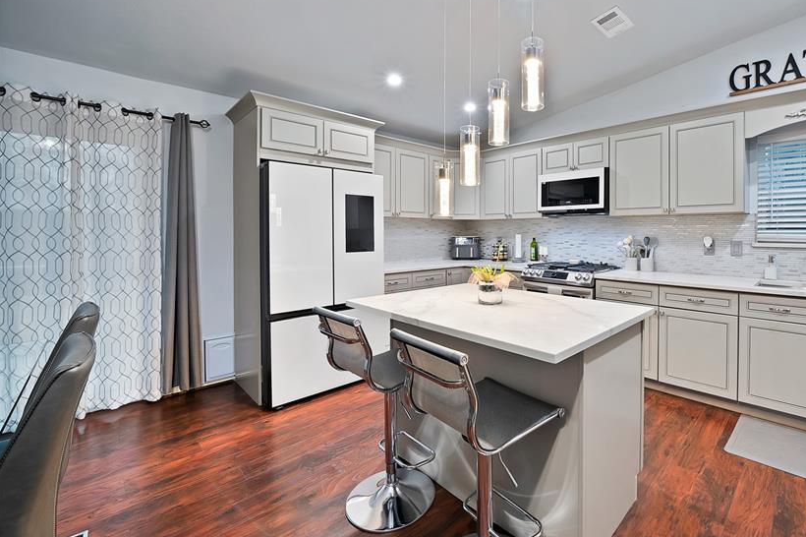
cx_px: 501
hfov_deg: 98.4
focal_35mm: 15
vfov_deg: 77.1
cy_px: 244
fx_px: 336
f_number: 9
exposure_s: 1/2
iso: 640
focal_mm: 12
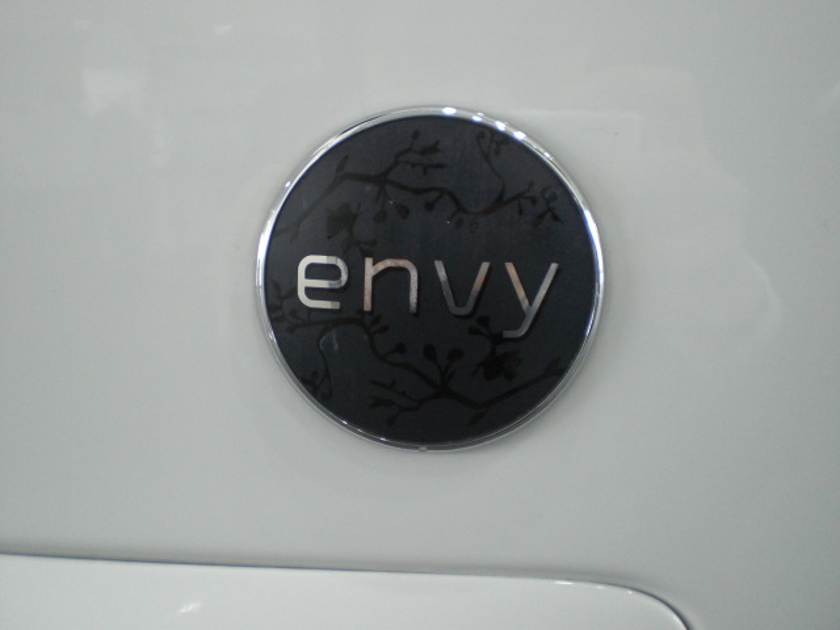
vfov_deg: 37.7
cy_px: 315
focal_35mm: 38
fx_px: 922
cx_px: 420
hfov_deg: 49.0
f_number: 3.1
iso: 200
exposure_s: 1/25
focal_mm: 6.3
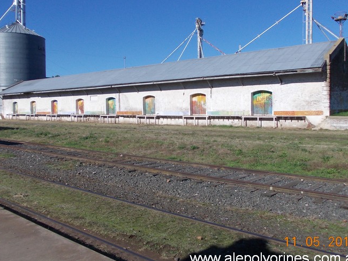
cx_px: 173
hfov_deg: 55.4
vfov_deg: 42.9
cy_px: 124
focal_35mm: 33
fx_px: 332
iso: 80
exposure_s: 1/500
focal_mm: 4
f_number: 5.4
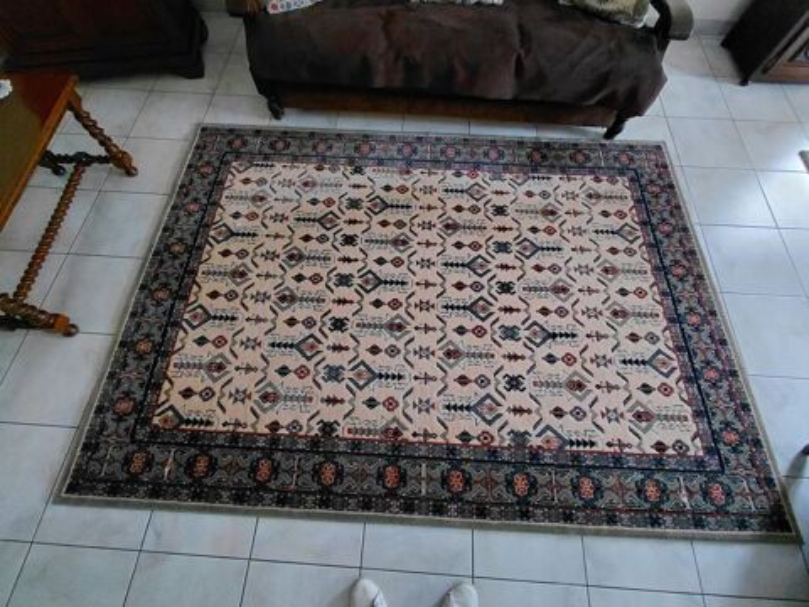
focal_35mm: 16
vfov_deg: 78.1
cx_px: 404
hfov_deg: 94.5
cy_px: 304
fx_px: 374
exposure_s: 1/25
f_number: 2.2
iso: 500
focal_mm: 1.64
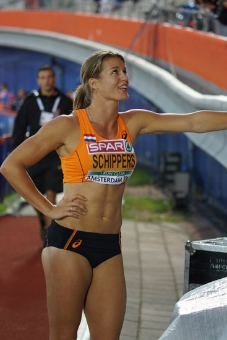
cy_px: 170
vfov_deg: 15.2
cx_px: 114
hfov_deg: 10.2
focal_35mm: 135
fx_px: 1276
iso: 320
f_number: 2.8
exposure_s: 1/200
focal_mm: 90
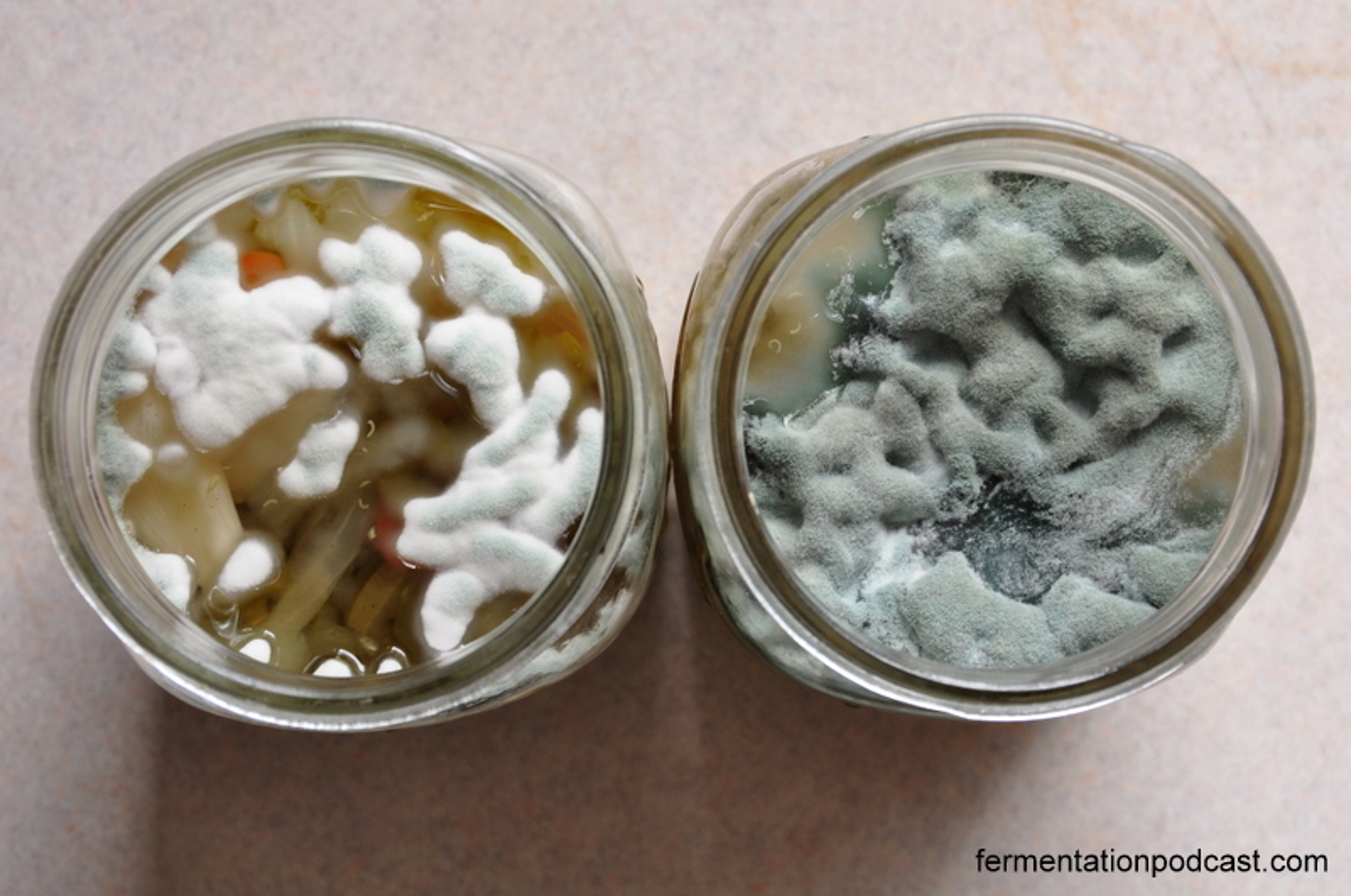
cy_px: 448
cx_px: 676
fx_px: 3373
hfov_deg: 22.7
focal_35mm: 90
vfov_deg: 15.1
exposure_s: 1/5
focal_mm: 60
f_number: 10
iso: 200
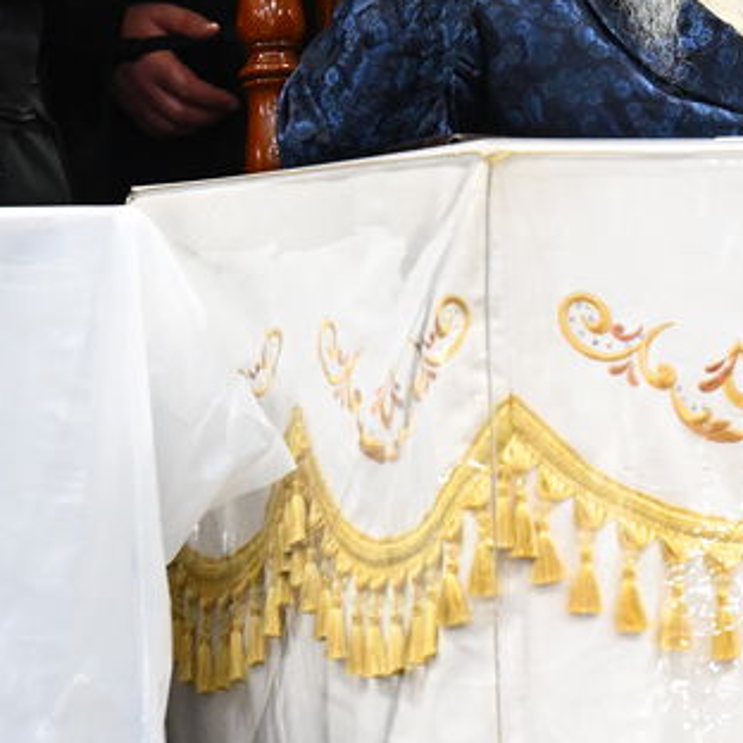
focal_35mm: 495
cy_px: -82
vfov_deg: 3.5
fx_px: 12020
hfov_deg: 3.5
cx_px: 769
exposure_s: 1/160
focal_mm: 130
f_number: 4
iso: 4000
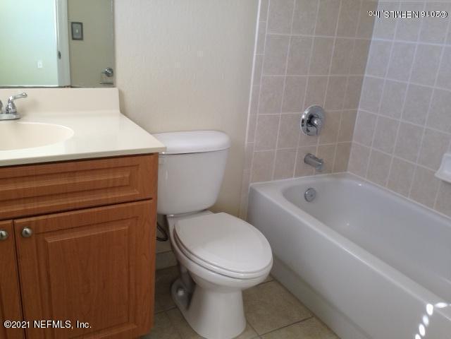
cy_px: 170
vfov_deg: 42.9
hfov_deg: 55.4
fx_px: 430
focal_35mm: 33
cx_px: 226
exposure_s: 1/40
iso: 50
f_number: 2.4
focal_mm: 4.12
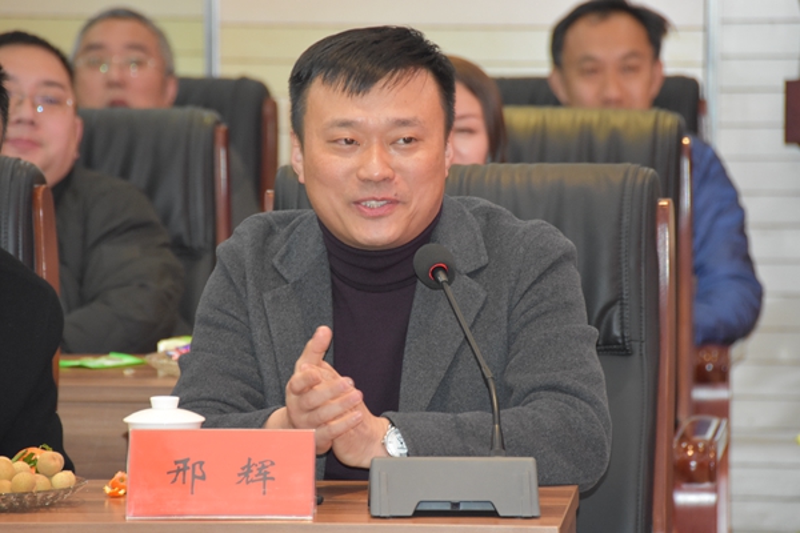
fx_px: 6666
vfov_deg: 4.6
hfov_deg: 6.9
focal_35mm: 300
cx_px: 400
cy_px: 266
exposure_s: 1/60
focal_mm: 200
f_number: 5.6
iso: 2200
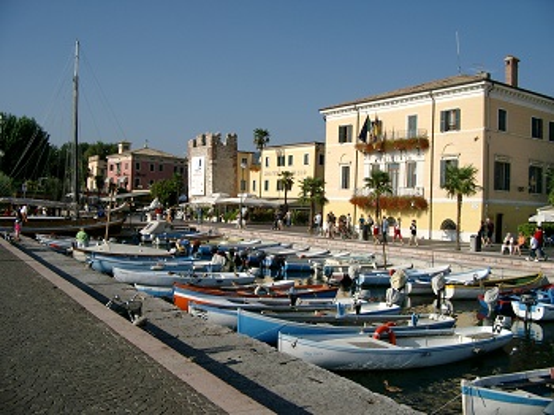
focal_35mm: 37
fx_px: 592
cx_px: 277
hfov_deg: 50.2
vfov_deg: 38.6
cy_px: 208
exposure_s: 1/1600
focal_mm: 7.6
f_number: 5
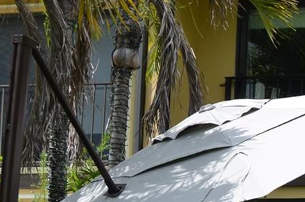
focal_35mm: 99
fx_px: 837
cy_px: 245
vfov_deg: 13.4
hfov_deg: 17.1
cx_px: 542
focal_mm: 18
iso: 200
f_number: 8
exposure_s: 1/250
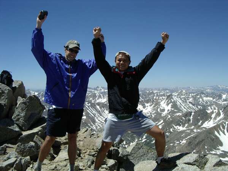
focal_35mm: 38
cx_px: 114
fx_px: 250
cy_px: 86
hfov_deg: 49.0
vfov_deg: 37.7
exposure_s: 1/640
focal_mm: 5.8
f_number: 4.8
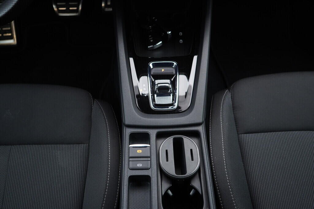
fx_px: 314
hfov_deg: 53.1
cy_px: 104
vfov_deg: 36.9
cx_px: 157
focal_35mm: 36
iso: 250
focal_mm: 24
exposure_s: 1/40
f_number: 2.8
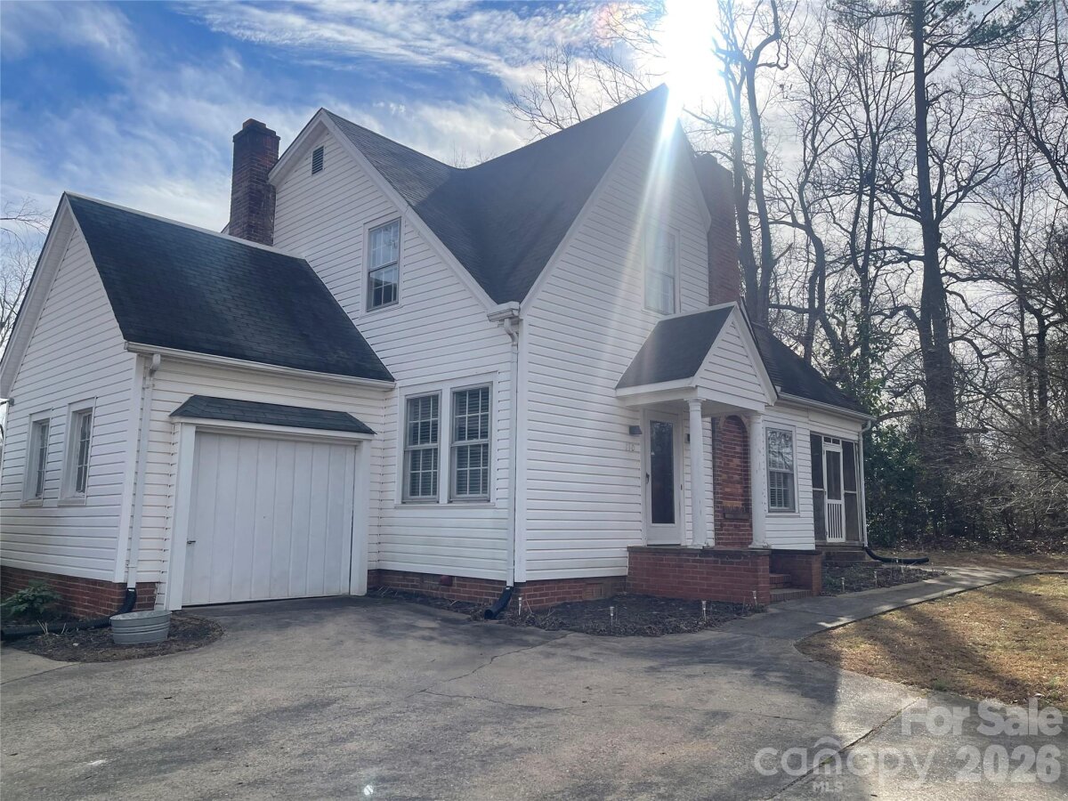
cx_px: 534
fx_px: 771
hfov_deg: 69.4
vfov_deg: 54.9
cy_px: 400
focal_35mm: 25
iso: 32
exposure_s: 1/4902
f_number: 1.6
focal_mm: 5.1
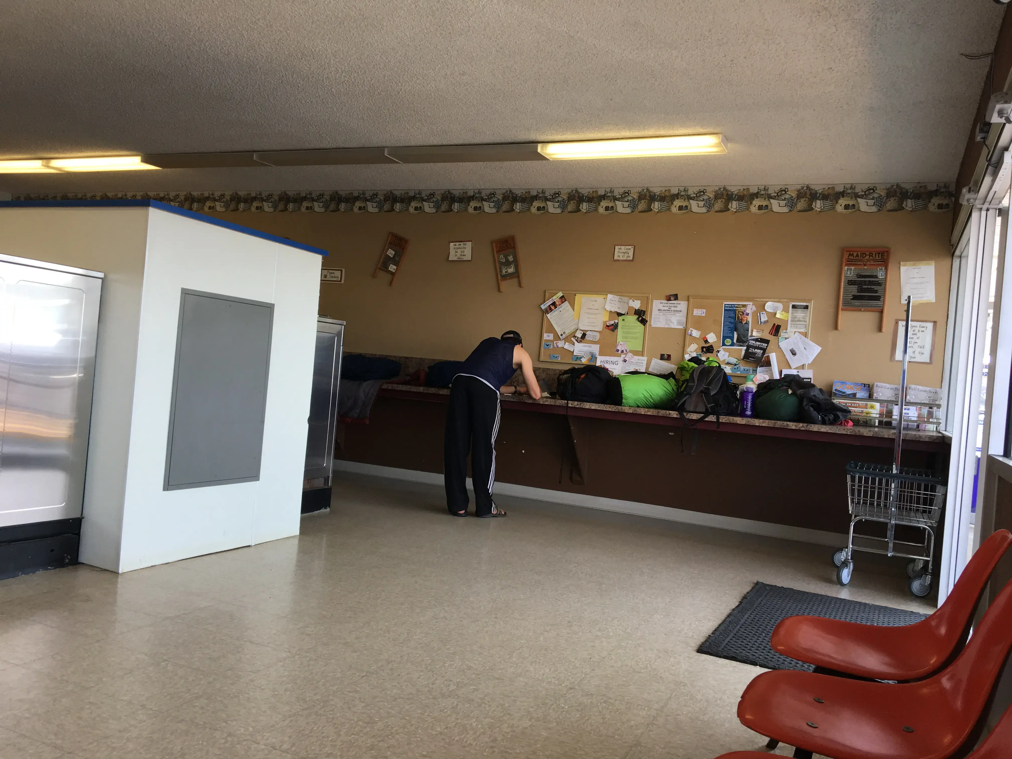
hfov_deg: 61.7
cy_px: 380
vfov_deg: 48.2
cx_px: 506
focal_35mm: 29
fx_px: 848
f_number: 2.2
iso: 40
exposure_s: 1/120
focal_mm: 4.15
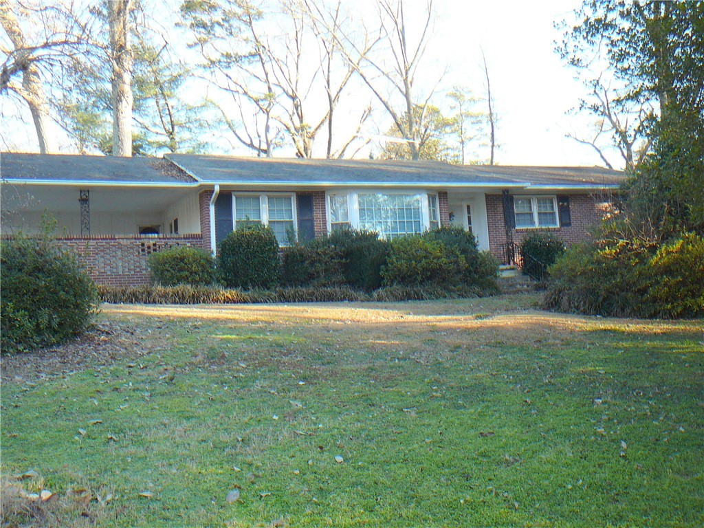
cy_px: 264
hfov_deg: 52.6
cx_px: 352
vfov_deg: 40.7
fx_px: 712
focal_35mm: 35
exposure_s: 1/80
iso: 80
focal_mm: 5.2
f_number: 2.8
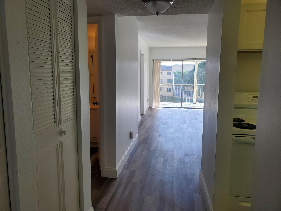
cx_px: 140
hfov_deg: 67.3
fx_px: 211
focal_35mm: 26
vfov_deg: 53.1
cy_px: 106
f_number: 2.4
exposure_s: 1/132
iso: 50
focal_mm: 4.3
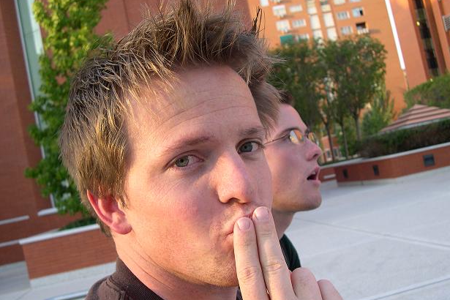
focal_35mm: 40
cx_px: 227
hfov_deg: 48.5
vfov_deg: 33.4
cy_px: 162
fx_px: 500
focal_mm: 8
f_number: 2.8
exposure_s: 1/126
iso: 100
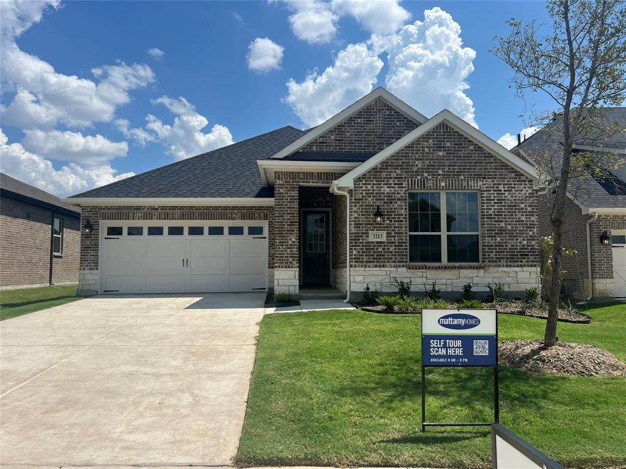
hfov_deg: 67.3
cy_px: 234
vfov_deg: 53.1
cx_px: 313
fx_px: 470
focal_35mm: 26
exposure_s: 1/6993
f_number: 1.5
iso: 50
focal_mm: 5.7
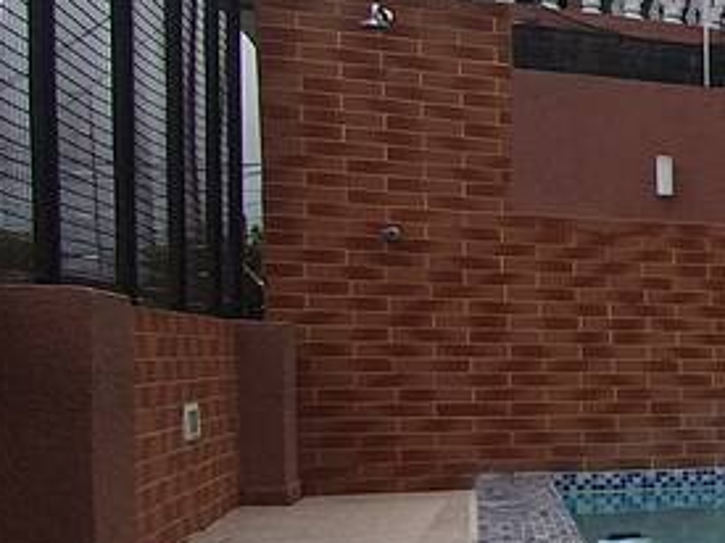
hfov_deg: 15.0
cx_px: 1758
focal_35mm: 68
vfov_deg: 21.5
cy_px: 358
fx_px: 1424
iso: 50
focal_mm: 1.8
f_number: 2.2
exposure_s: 1/948
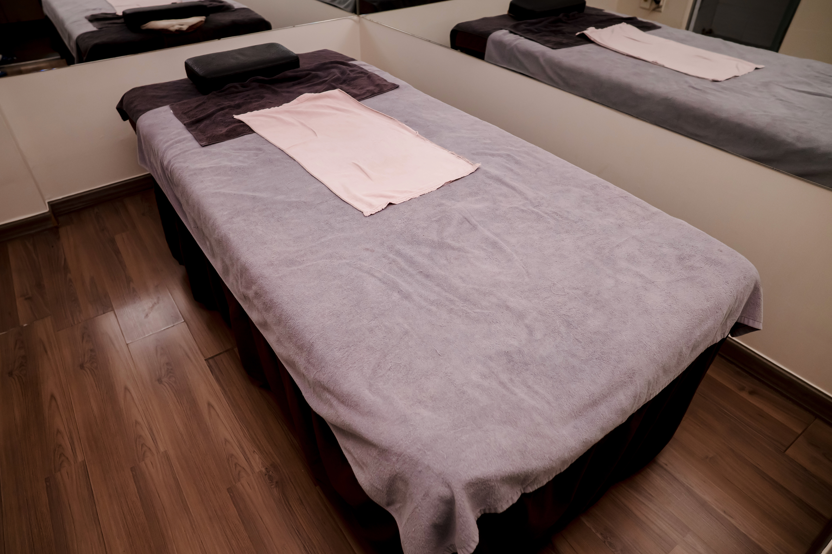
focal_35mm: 21
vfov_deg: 59.5
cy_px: 271
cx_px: 397
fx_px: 485
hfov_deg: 81.2
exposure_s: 1/400
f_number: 4
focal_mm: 20
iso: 1600
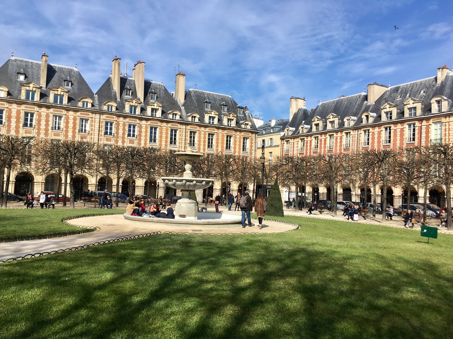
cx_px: 226
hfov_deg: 61.7
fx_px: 380
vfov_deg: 48.2
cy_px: 170
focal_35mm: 29
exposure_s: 1/1479
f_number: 2.2
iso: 25
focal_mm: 4.15
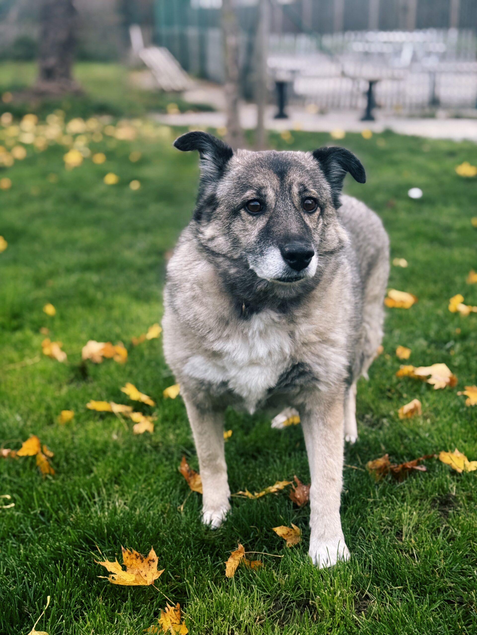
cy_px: 318
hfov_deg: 30.3
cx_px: 238
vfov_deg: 39.7
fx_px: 882
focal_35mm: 48
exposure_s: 1/368
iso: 64
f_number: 1.78
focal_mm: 6.76
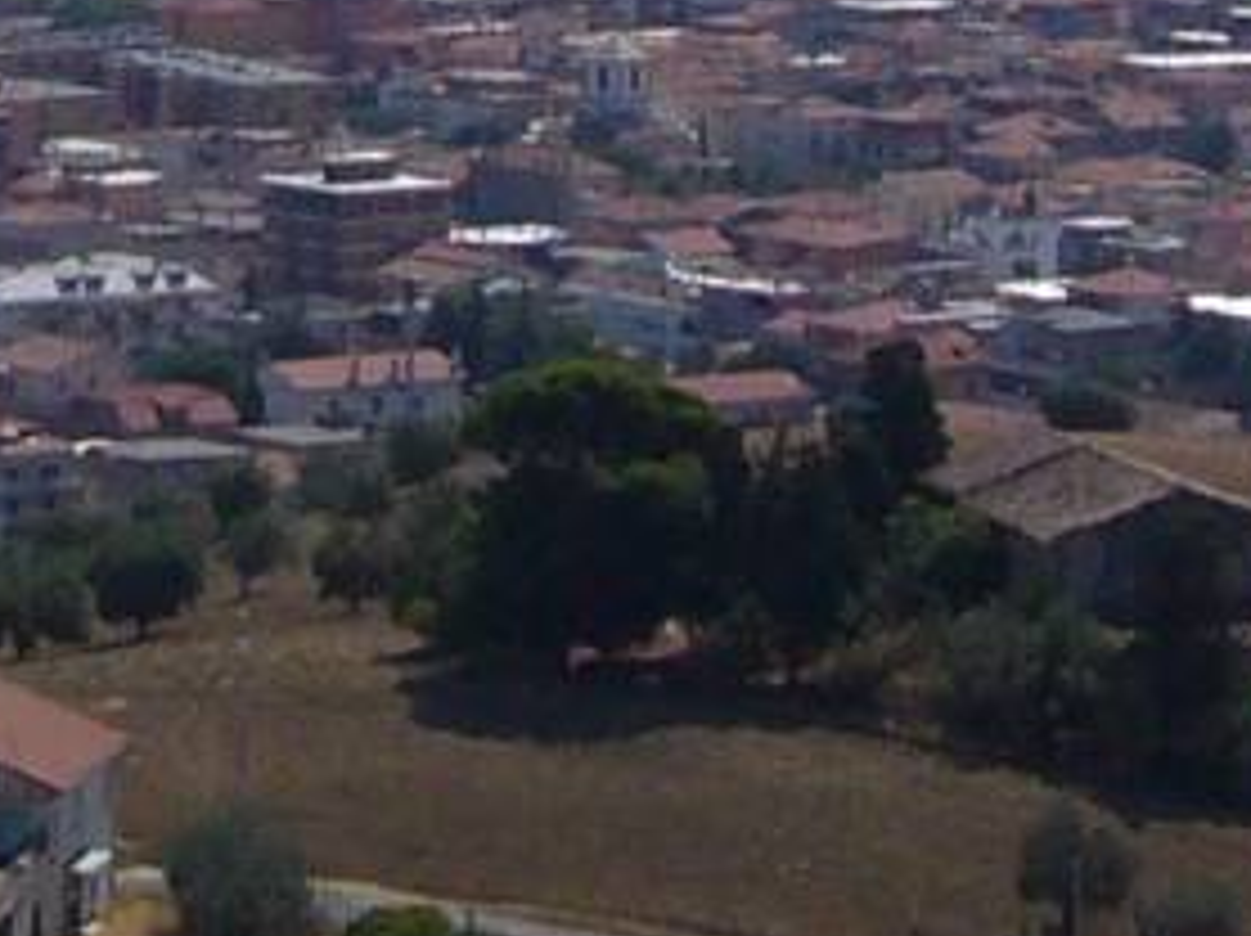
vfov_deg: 6.0
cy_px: -576
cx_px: 738
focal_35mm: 242
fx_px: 8738
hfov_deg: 8.2
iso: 80
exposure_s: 1/500
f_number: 5.6
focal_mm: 5.8
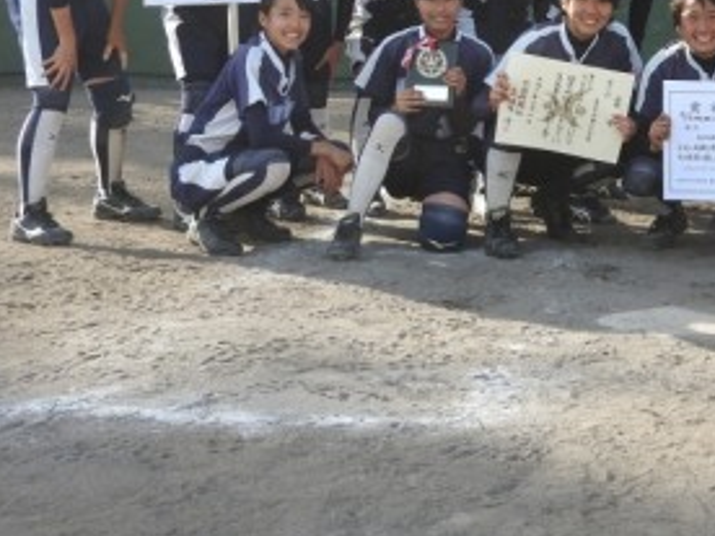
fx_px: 1797
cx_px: 642
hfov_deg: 22.0
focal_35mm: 87
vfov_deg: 16.6
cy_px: 10
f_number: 3.8
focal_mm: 7.2
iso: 100
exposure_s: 1/320
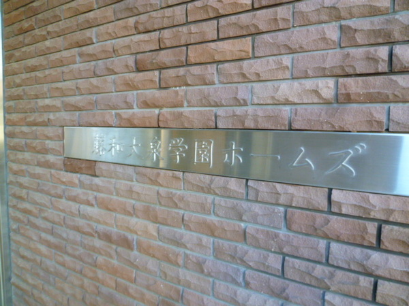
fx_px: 295
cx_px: 204
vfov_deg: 54.9
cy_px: 153
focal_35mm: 25
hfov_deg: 69.4
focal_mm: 4.5
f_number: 2.8
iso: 250
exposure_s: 1/30
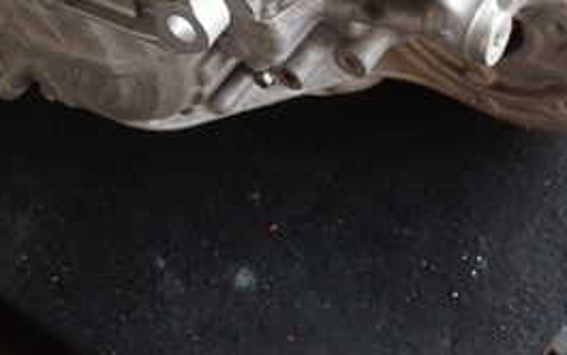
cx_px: 278
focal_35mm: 72
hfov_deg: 28.6
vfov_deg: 17.3
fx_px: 1113
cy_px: -66
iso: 200
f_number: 2.3
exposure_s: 1/40
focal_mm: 5.4
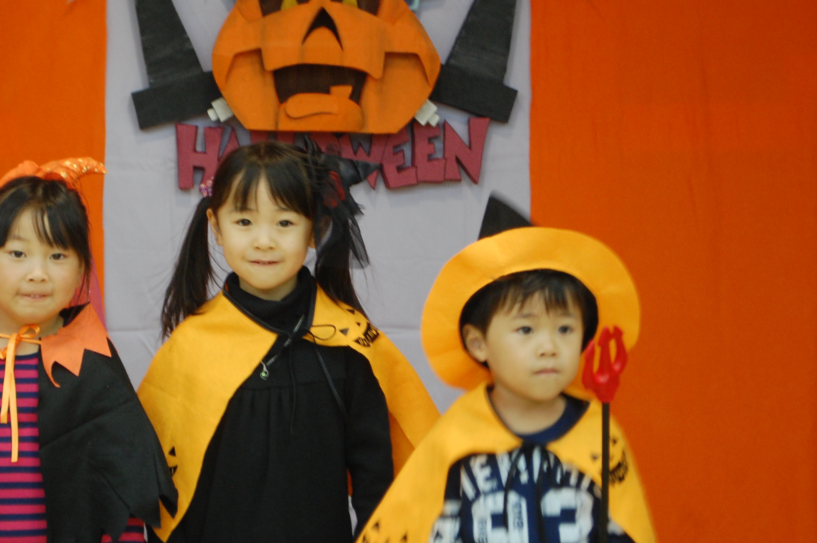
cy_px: 152
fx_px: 2494
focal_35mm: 110
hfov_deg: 18.5
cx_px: 210
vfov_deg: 12.4
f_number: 5.6
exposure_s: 1/10
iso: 800
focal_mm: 48
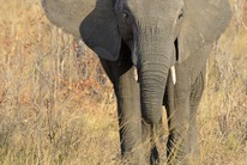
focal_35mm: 570
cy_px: 48
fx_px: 3916
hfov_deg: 3.6
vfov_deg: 2.4
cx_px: 36
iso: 400
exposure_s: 1/640
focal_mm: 280
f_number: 5.6
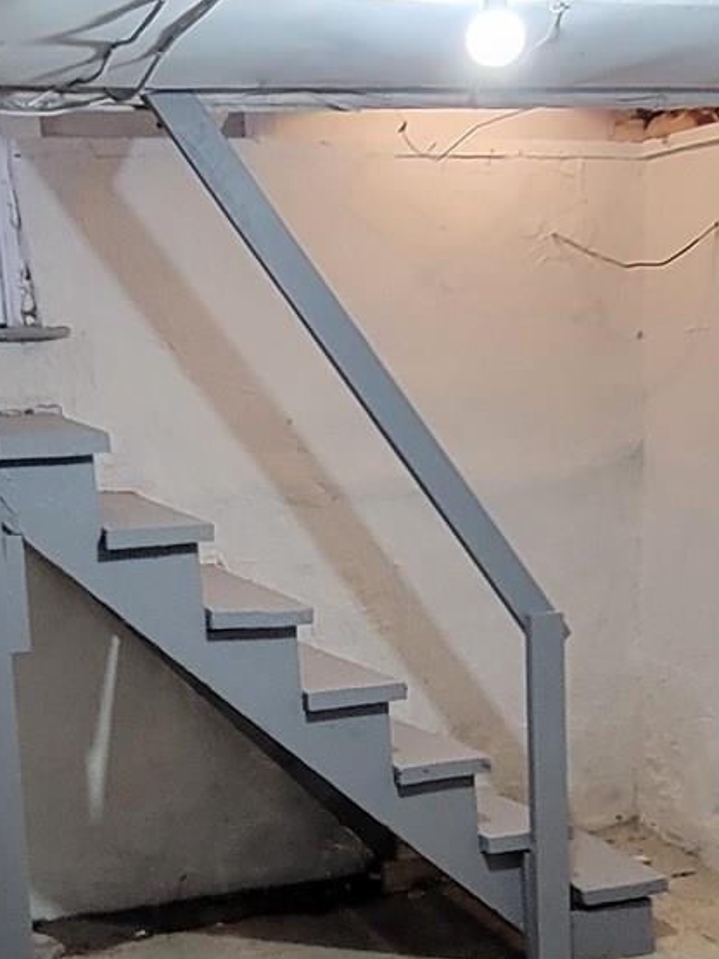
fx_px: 1496
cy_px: 771
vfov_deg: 34.4
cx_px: 394
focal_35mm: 54
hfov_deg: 27.0
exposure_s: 1/30
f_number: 2.2
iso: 500
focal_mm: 2.2
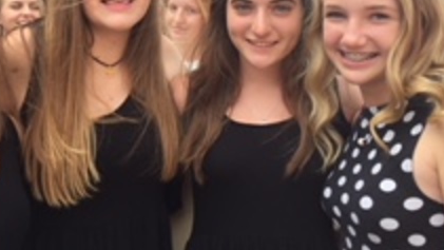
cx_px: 161
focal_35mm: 48
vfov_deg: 24.3
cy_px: 33
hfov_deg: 42.5
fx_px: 565
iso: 32
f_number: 2.2
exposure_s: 1/439
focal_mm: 4.15
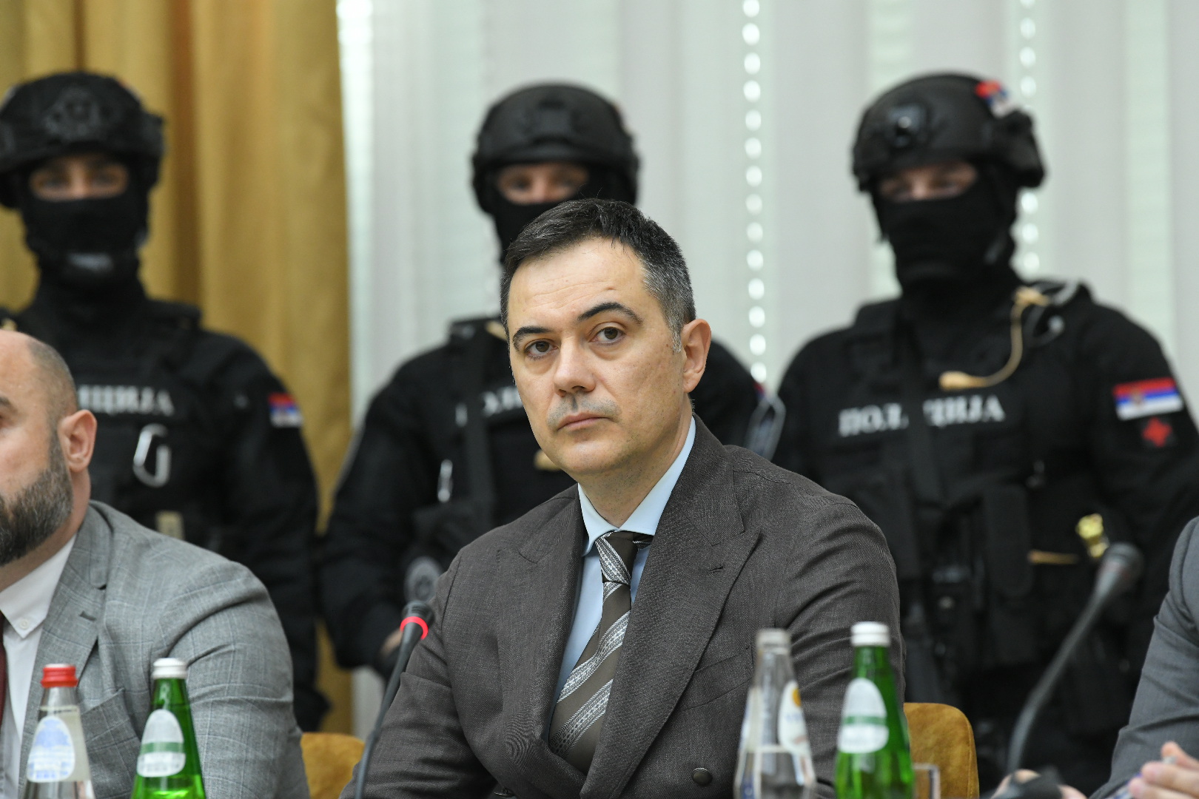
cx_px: 600
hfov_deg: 11.4
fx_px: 5995
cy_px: 400
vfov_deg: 7.6
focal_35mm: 180
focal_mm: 180
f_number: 4.5
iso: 3200
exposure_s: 1/200
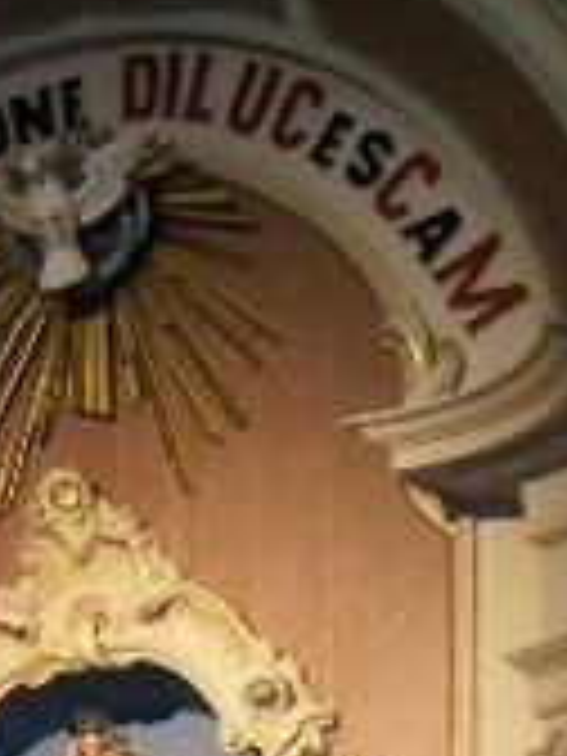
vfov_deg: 8.8
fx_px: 4848
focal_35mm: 222
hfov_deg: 6.7
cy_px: 954
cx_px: 158
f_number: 4.1
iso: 250
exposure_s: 1/50
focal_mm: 11
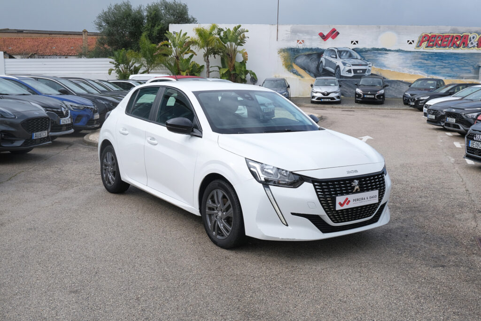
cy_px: 160
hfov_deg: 50.7
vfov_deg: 35.1
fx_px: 508
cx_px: 240
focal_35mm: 38
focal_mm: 25.6
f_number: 9
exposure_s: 1/160
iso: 160
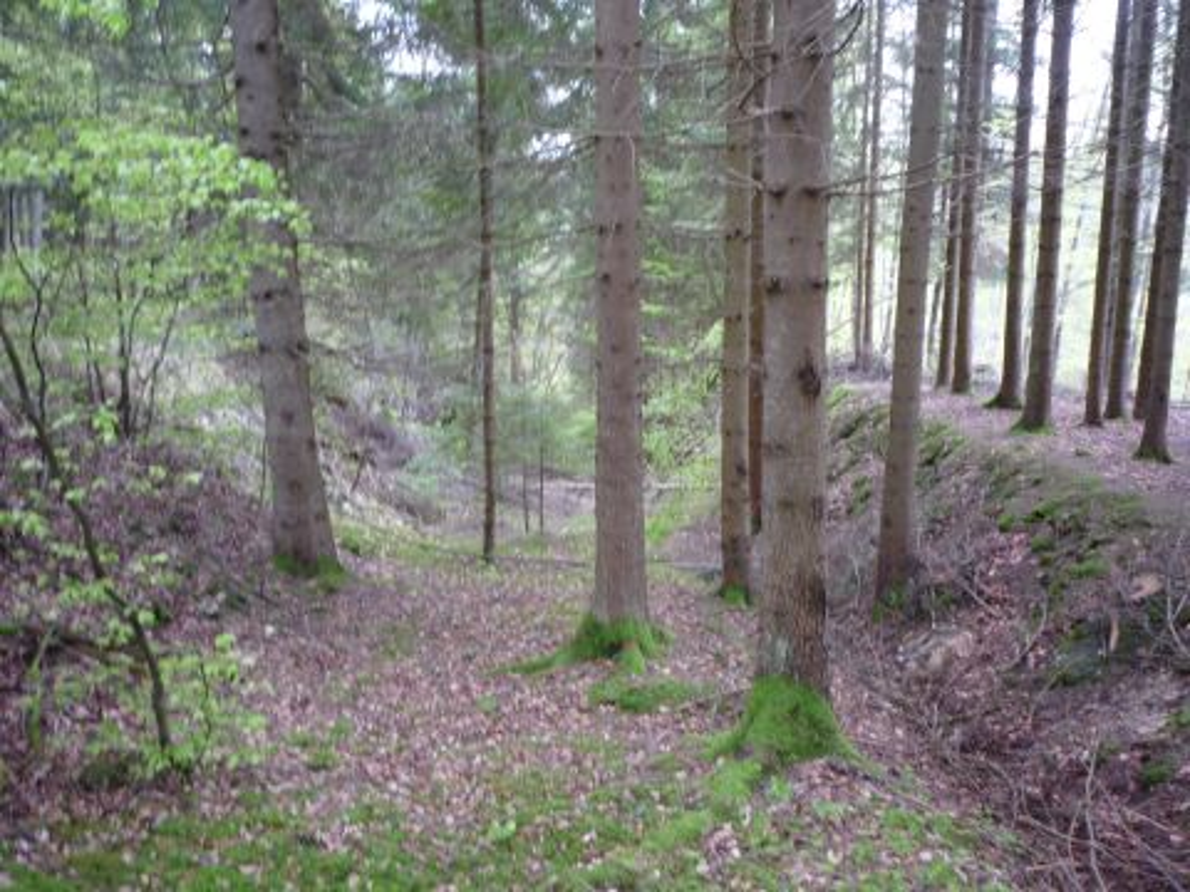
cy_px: 446
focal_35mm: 32
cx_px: 595
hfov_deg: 56.8
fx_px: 1100
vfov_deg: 44.2
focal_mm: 5.2
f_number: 3.3
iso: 100
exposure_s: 1/30
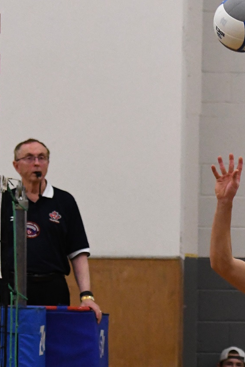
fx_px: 1613
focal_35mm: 158
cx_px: 211
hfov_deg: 8.7
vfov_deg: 13.0
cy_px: 184
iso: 5000
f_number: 2.8
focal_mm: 70
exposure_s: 1/1000
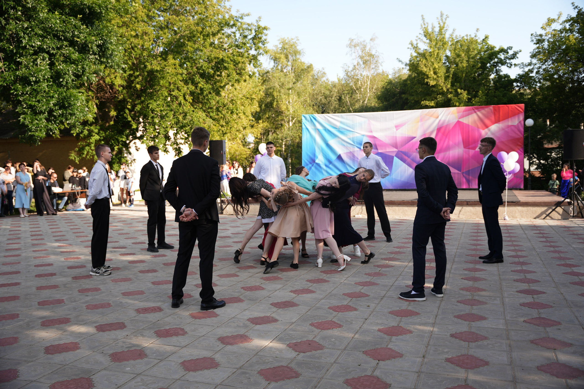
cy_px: 194
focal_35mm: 34
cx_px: 292
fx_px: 553
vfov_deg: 38.8
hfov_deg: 55.7
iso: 160
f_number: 2.8
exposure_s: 1/500
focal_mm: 34.1
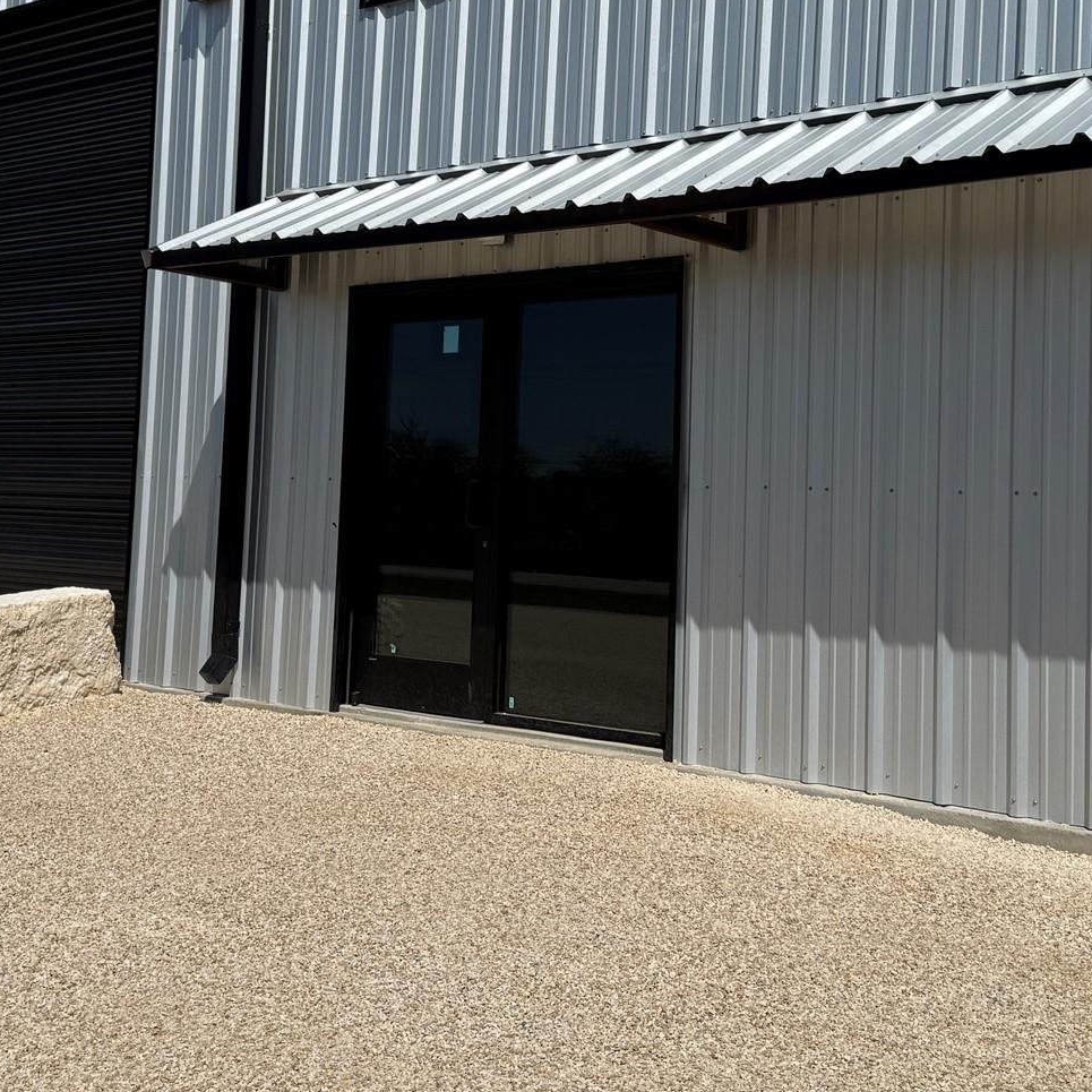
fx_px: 1606
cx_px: 573
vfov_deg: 37.2
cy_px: 387
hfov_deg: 37.5
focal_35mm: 45
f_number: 1.78
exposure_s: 1/11905
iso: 80
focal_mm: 6.76
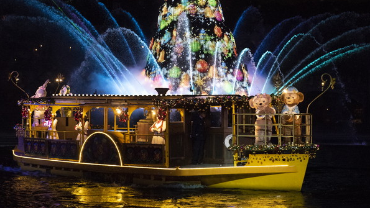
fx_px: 726
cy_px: 101
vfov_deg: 16.3
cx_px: 185
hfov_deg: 28.6
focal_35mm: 74
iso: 6400
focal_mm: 70
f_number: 4
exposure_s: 1/500
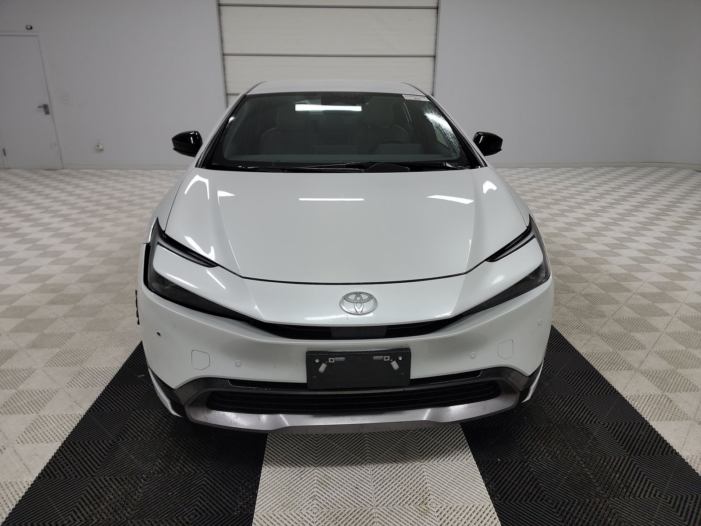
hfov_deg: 71.6
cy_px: 263
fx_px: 486
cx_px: 350
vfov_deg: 56.8
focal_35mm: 24
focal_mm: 6.7
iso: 50
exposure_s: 1/144
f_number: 1.8
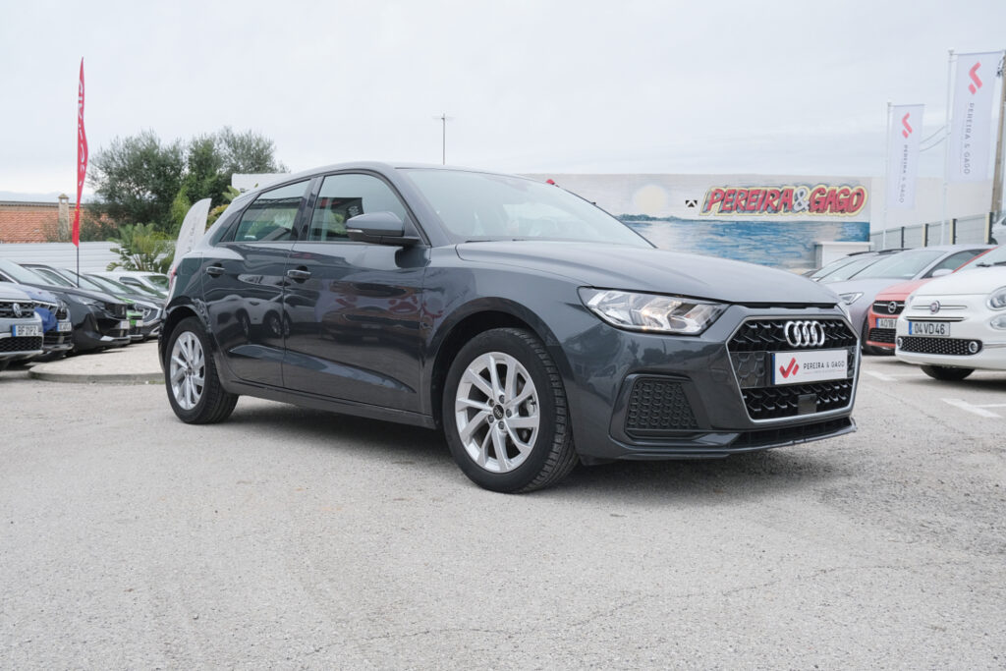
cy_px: 336
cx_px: 503
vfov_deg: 38.9
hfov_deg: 55.8
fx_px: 950
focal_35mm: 34
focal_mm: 22.8
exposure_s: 1/125
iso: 500
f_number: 9
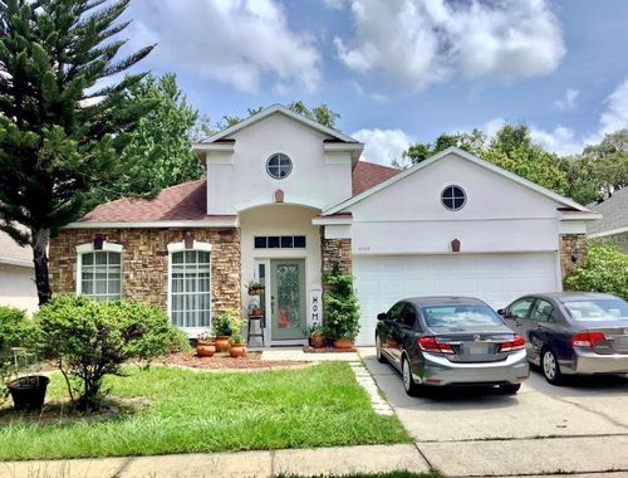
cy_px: 239
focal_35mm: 31
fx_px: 565
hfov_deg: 58.1
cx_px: 314
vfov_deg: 45.8
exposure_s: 1/1431
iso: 25
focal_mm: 3.3
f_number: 2.4
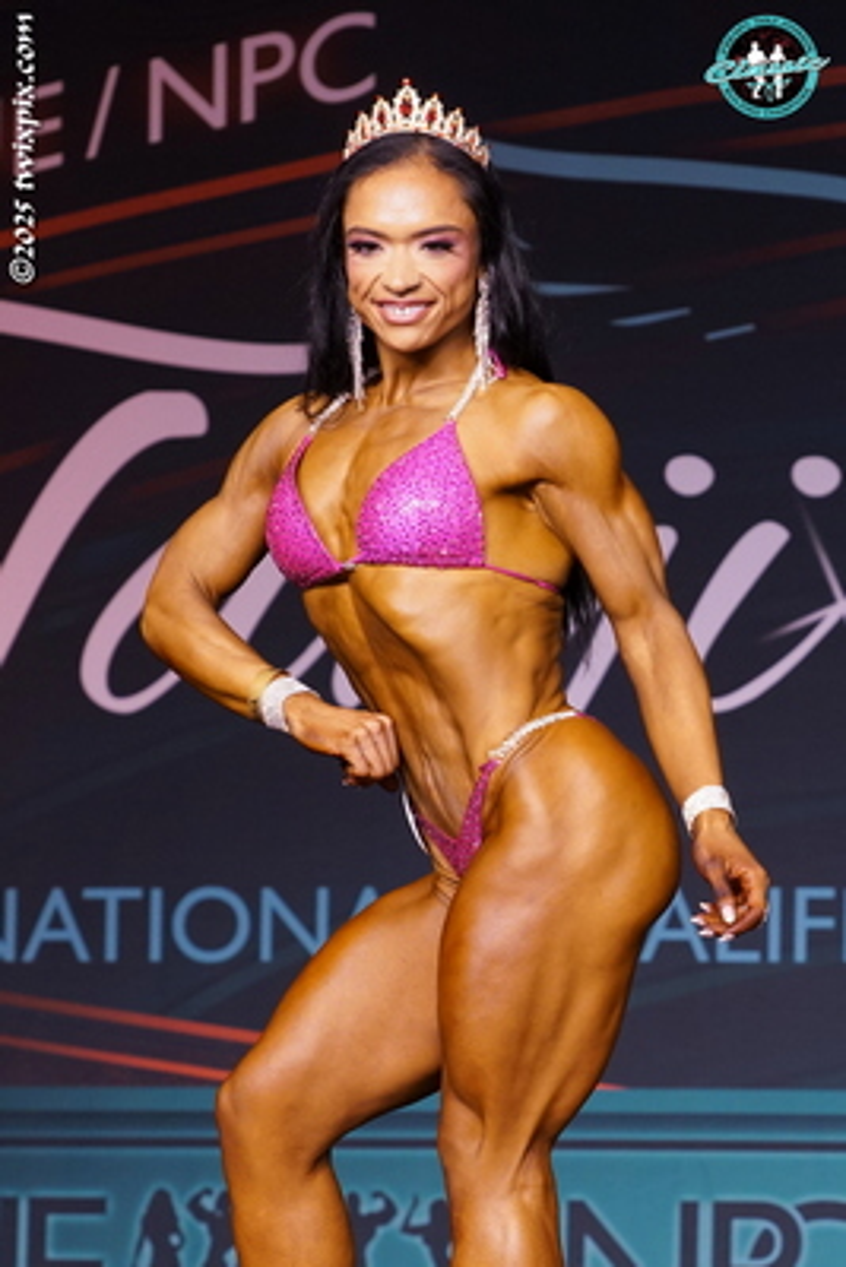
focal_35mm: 85
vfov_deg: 23.9
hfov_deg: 16.1
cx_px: 423
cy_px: 634
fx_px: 2993
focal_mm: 85
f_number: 4
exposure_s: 1/200
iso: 1250
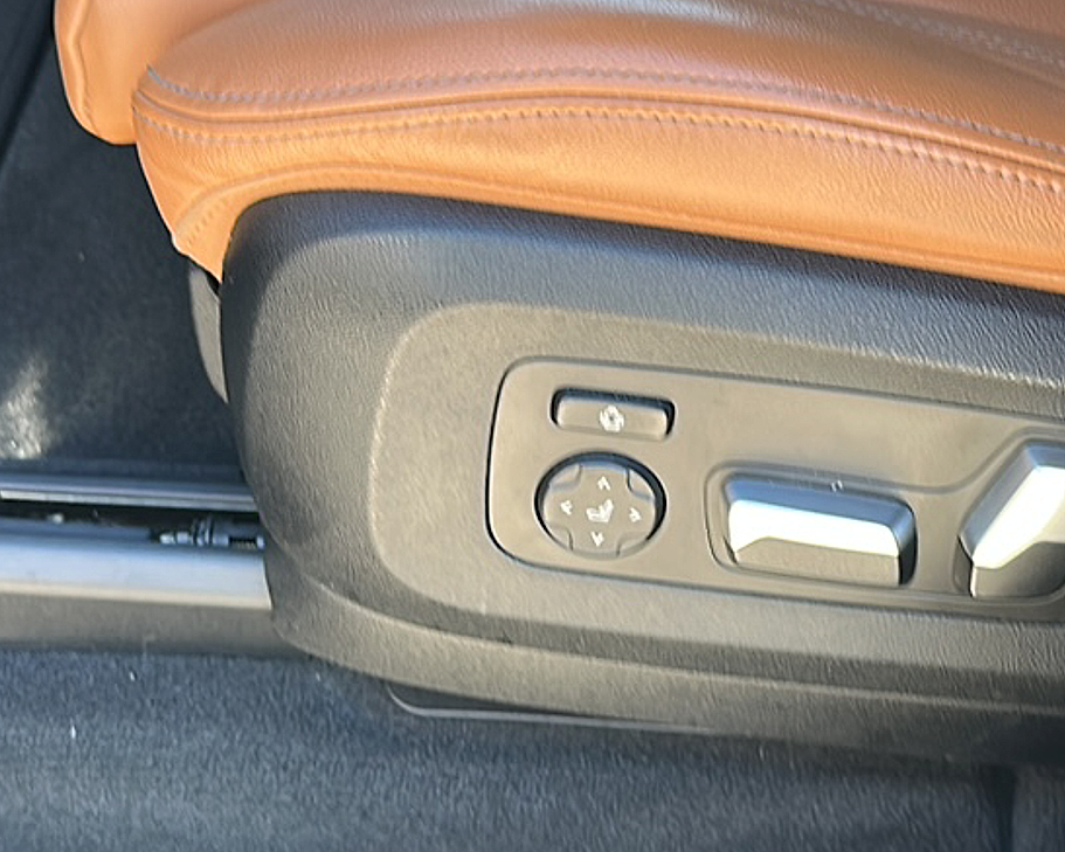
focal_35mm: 60
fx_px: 1891
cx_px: 752
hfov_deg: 31.1
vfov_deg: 25.2
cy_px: 247
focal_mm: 6.86
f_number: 1.78
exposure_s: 1/73
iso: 64
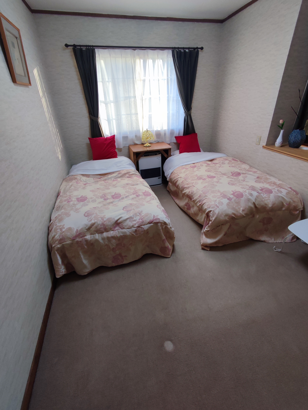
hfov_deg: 78.2
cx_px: 154
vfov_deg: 94.5
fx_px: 190
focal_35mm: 16
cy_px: 205
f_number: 2.2
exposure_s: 1/50
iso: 99
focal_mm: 1.65
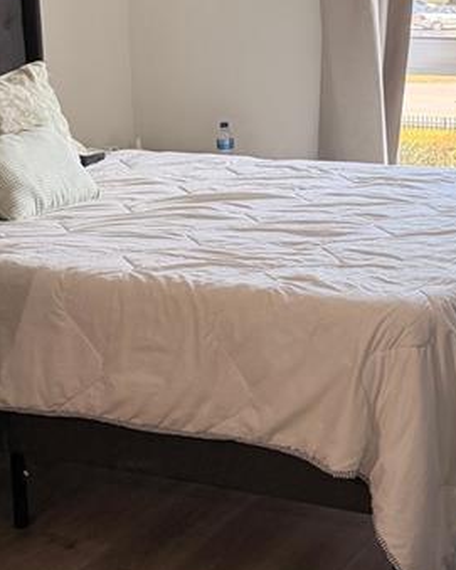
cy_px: 229
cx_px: 296
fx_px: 1401
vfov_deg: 23.0
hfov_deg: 18.4
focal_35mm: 83
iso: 200
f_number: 1.78
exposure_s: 1/232
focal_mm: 6.76
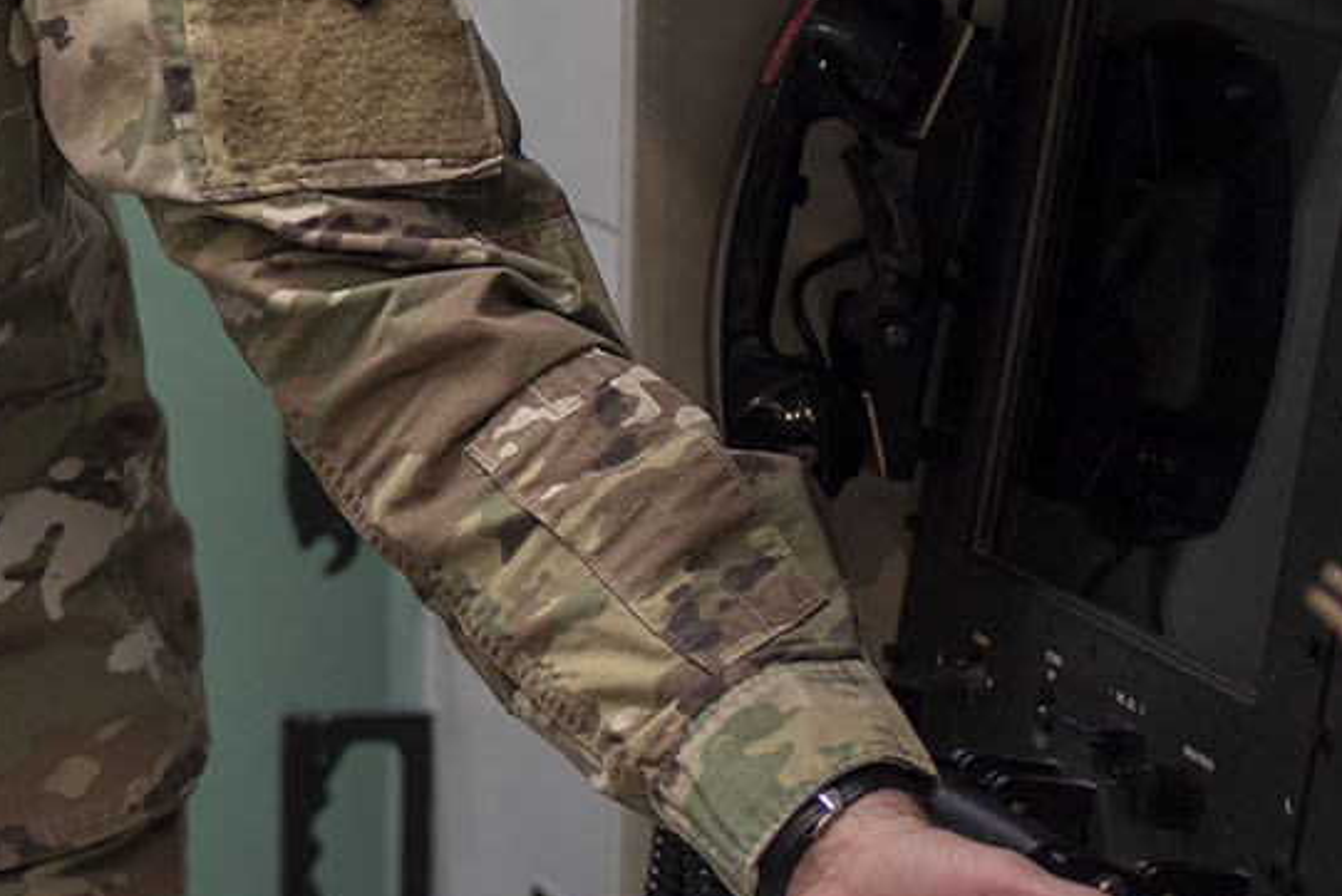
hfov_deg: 10.1
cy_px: -30
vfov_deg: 7.1
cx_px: -982
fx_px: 7233
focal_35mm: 194
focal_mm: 50
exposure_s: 1/80
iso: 400
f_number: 2.5
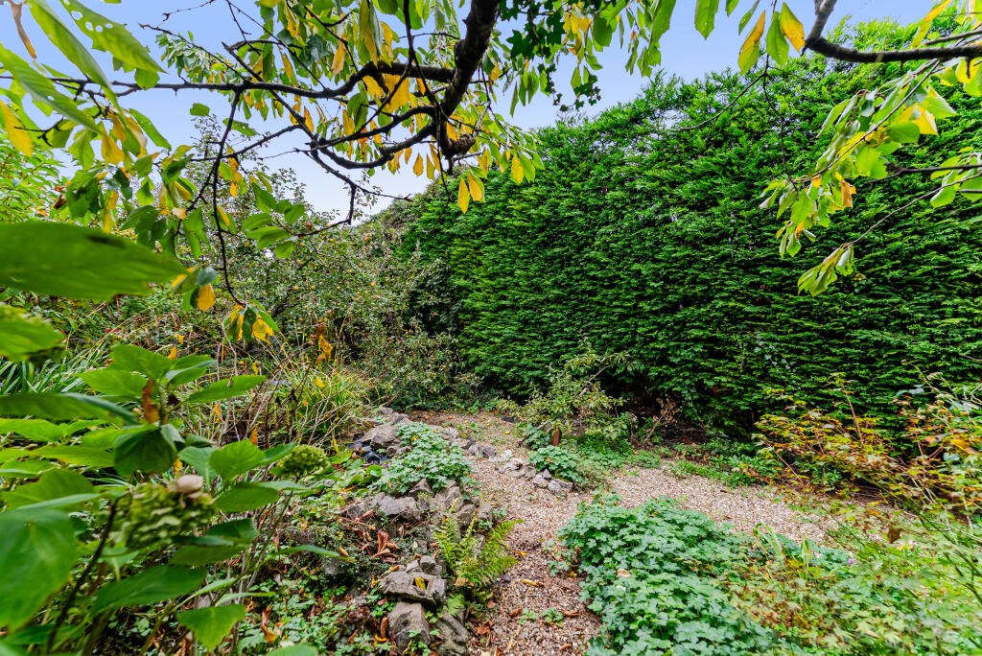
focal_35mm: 14
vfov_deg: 81.3
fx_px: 382
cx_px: 491
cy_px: 328
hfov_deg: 104.2
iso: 640
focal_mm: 14
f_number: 4
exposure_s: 1/160
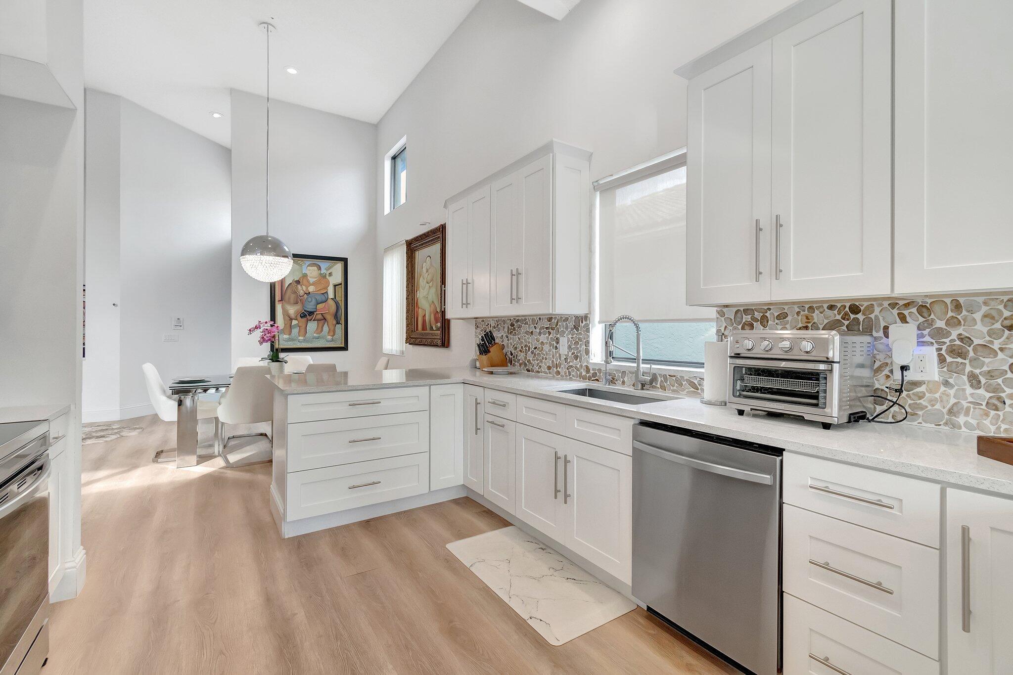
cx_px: 506
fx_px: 422
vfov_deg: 77.3
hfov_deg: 100.4
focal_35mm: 15
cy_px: 338
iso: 1000
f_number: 8
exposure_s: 1/20
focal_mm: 10
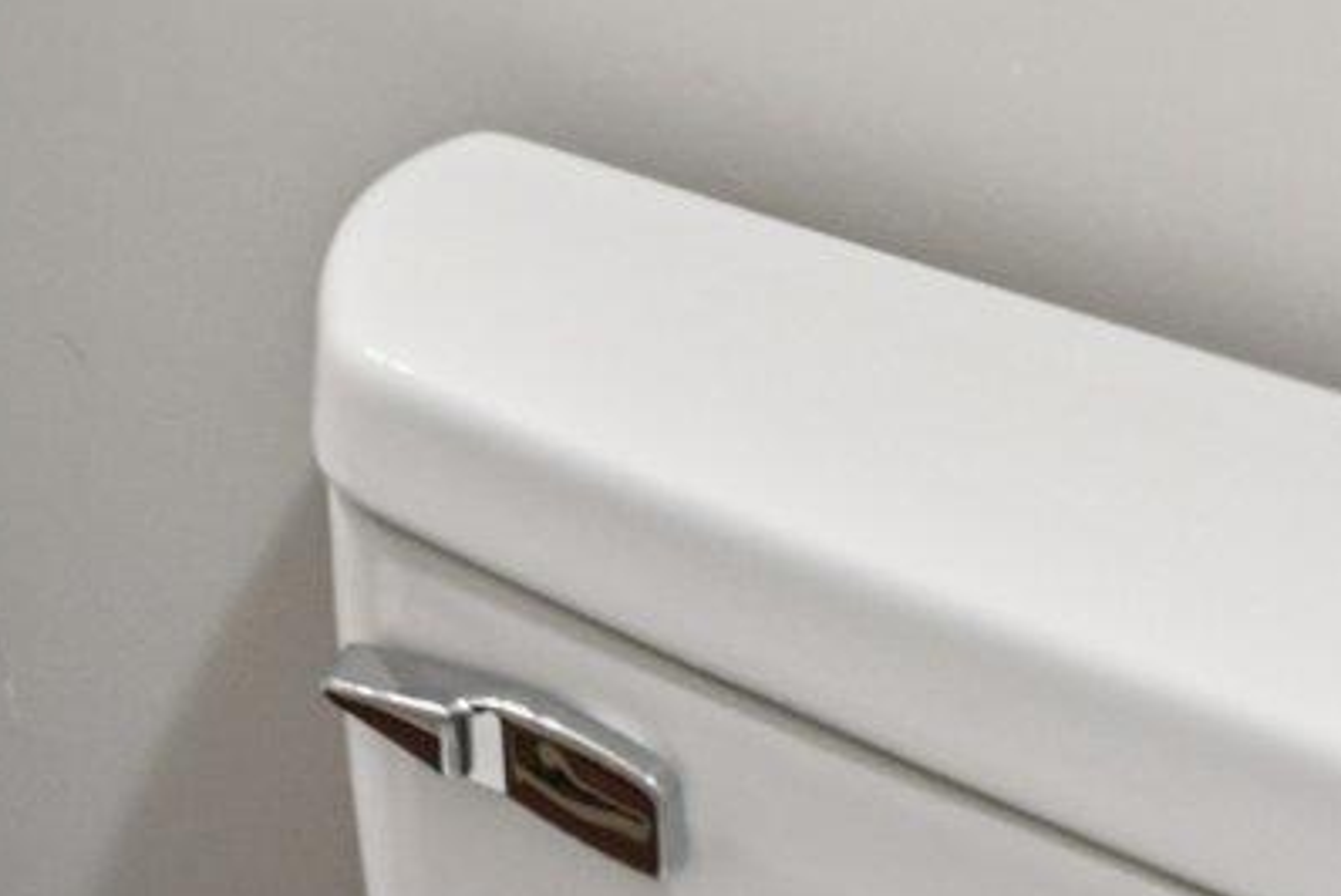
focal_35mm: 72
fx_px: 2684
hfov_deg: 18.5
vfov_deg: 13.7
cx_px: -1338
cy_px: -1236
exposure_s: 1/8
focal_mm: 14
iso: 400
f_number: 8
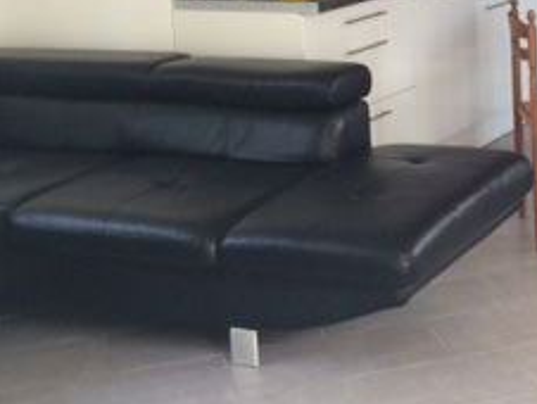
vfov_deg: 17.6
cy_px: 10
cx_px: 492
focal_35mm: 82
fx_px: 1273
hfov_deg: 23.1
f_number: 2.2
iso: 50
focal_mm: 4.15
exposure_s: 1/33
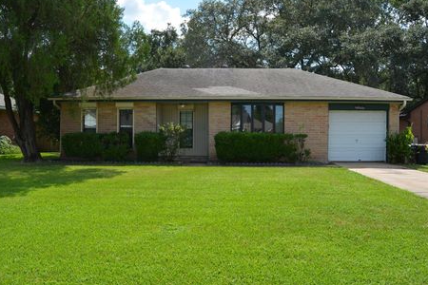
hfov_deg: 61.9
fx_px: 357
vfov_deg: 43.6
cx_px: 212
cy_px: 136
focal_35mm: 30
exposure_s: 1/250
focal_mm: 18
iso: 140
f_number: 8
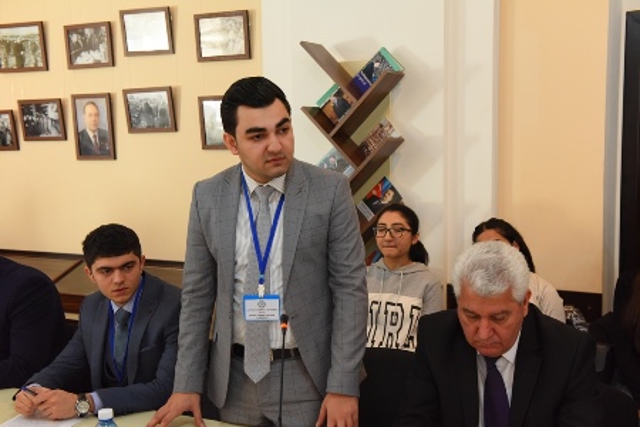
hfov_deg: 43.6
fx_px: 800
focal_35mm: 45
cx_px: 320
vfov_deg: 29.9
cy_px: 214
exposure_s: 1/125
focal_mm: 45
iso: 5000
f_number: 5.6
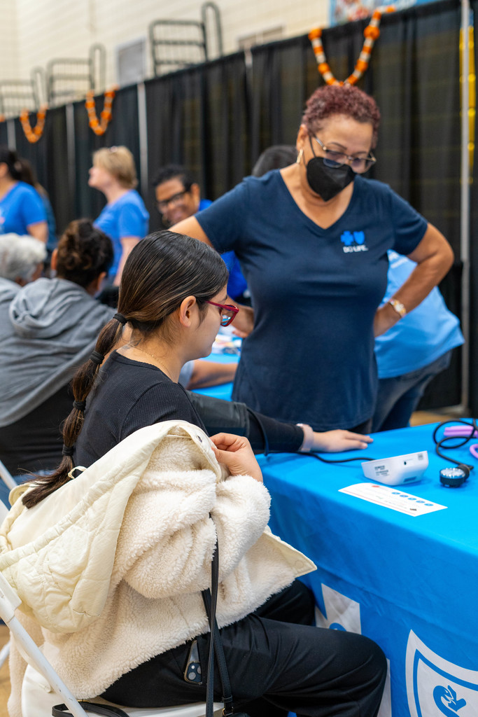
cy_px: 358
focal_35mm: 50
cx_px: 239
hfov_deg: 27.0
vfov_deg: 39.6
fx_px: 995
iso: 1600
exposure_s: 1/160
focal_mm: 50
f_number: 3.2
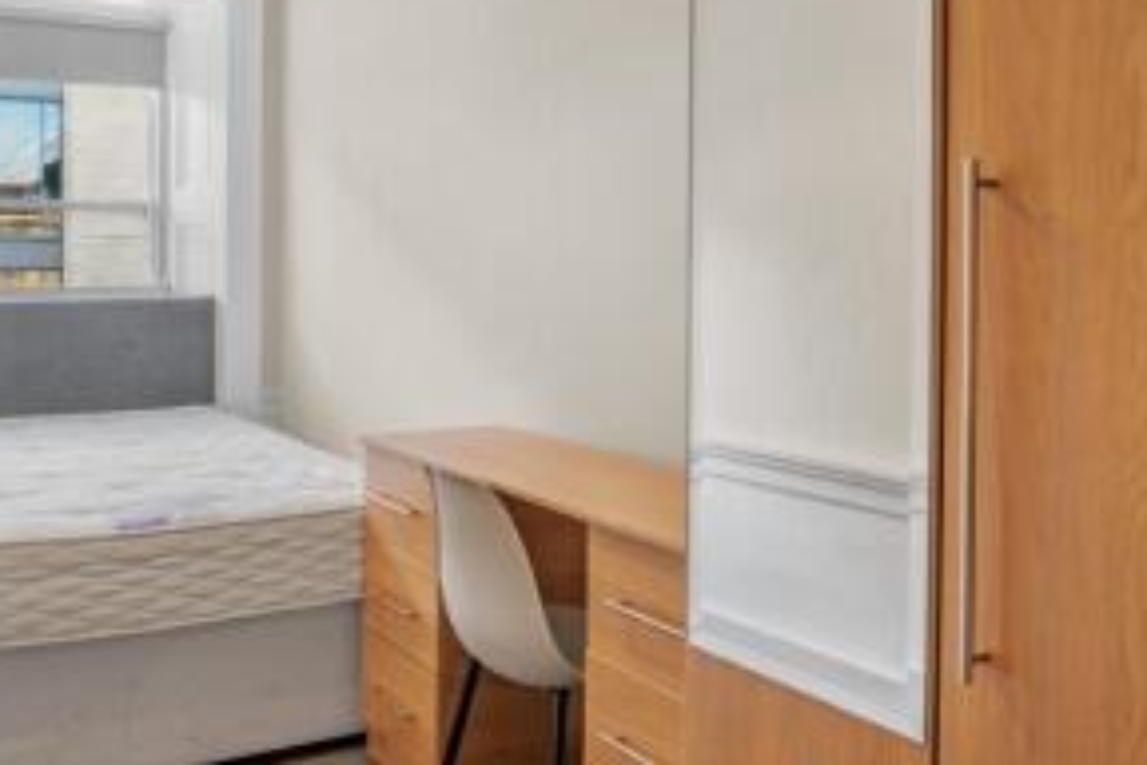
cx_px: 390
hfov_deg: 56.1
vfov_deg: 39.5
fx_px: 1051
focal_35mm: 33
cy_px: 253
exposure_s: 1/1.67
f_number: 9
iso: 250
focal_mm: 20
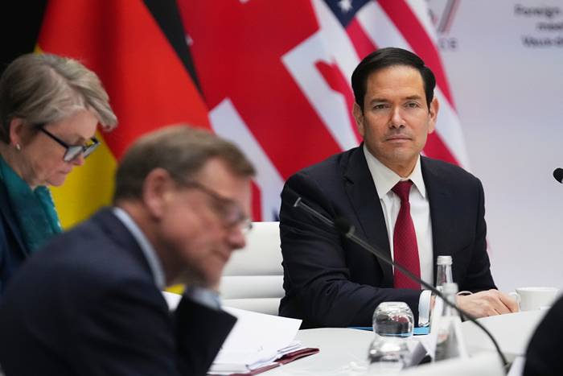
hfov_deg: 7.1
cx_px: 282
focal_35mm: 292
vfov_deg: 4.7
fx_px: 4567
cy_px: 188
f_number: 3.5
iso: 3200
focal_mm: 195
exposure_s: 1/6400
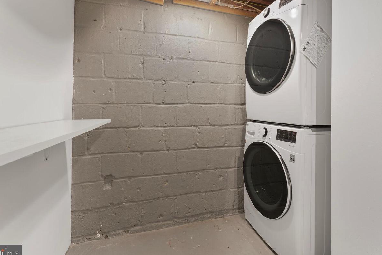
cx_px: 204
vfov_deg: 70.0
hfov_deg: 93.1
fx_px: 180
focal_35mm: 17
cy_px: 106
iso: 400
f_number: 8
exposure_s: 2
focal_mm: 14
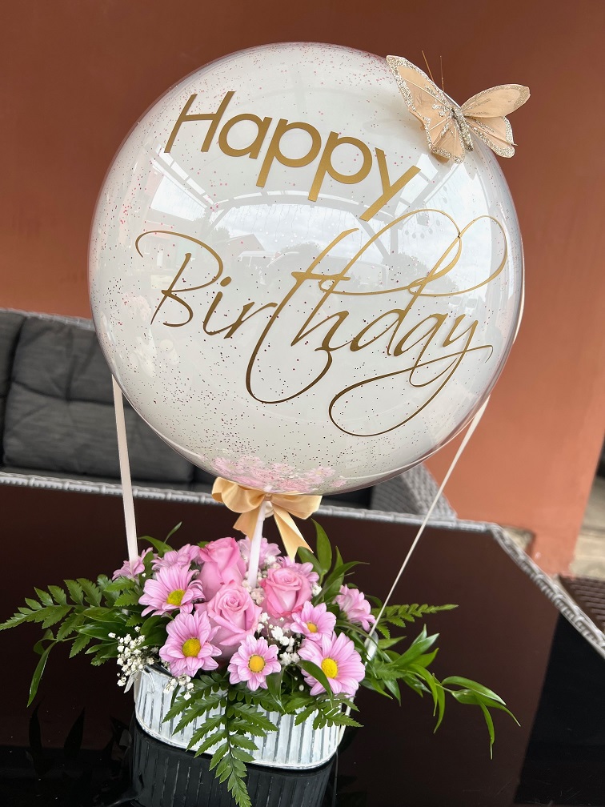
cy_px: 404
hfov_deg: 53.1
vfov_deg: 67.3
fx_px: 606
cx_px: 302
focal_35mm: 26
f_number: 1.5
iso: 40
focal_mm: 5.7
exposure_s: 1/121
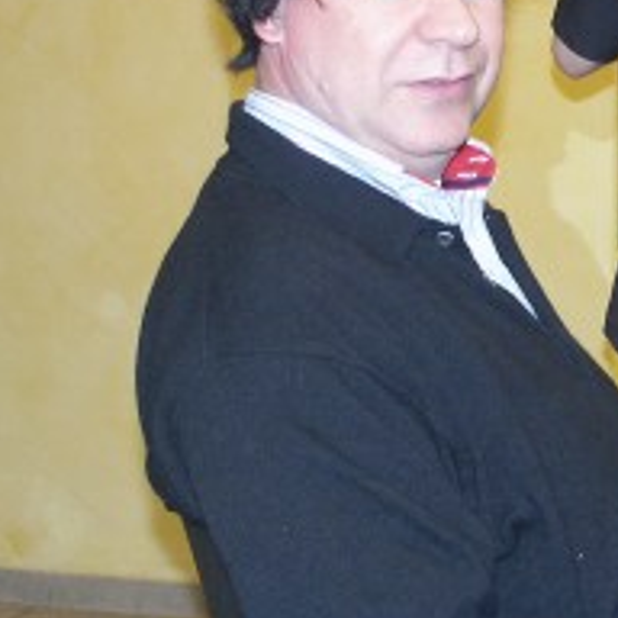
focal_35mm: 100
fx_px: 2020
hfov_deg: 17.2
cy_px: 158
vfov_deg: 17.3
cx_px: 512
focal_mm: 8.82
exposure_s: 1/45
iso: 200
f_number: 2.8
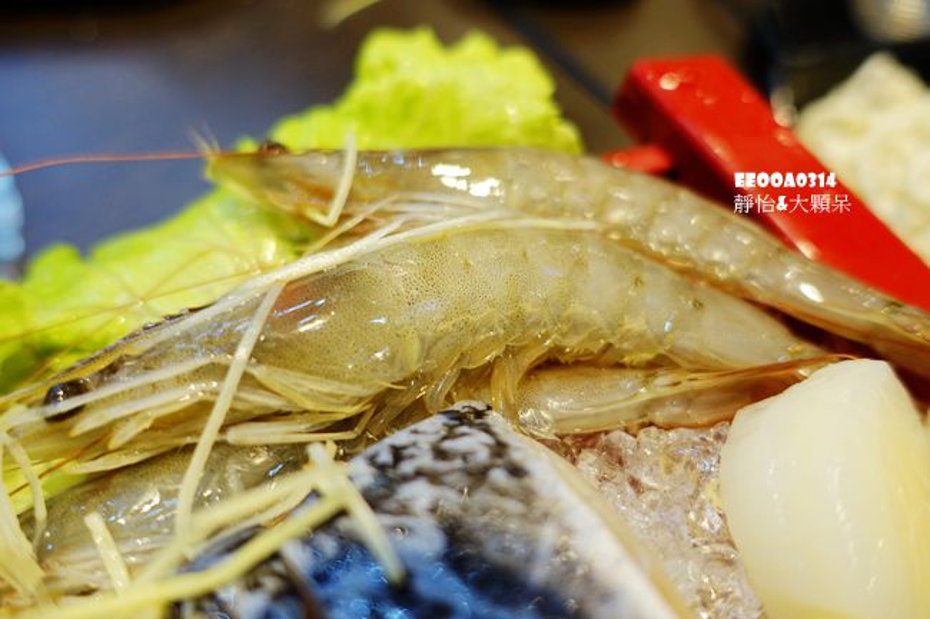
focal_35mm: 24
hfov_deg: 73.8
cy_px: 310
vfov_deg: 53.1
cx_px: 465
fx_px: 620
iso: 160
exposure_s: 1/30
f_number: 1.8
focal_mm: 8.8
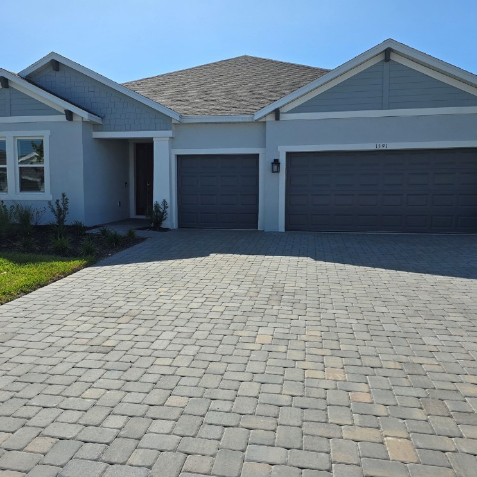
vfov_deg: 57.3
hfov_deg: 57.1
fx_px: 437
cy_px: 232
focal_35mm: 28
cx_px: 209
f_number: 1.7
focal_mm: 6.3
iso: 12
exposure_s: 1/1151
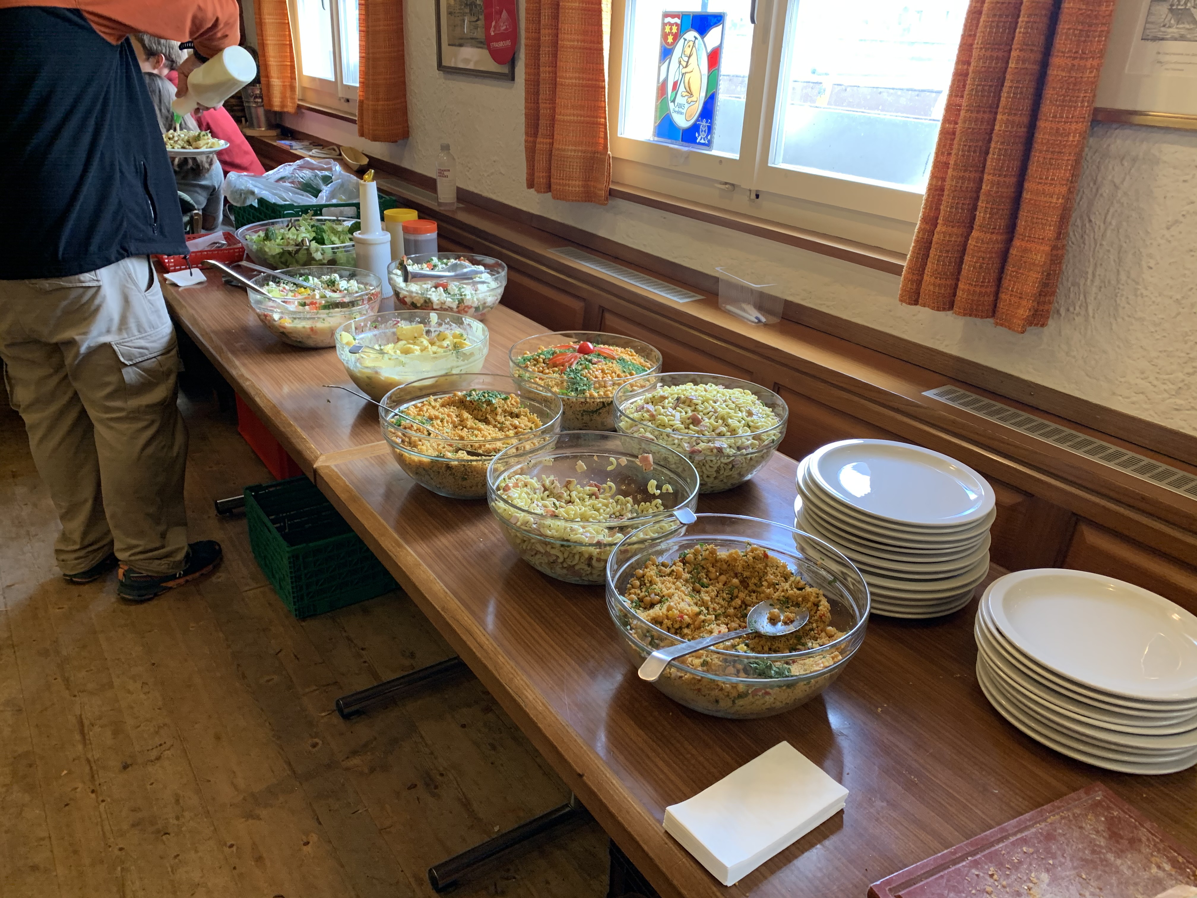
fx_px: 899
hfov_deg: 67.3
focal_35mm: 26
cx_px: 598
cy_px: 449
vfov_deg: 53.1
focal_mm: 4.25
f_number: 1.8
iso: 200
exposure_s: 1/50
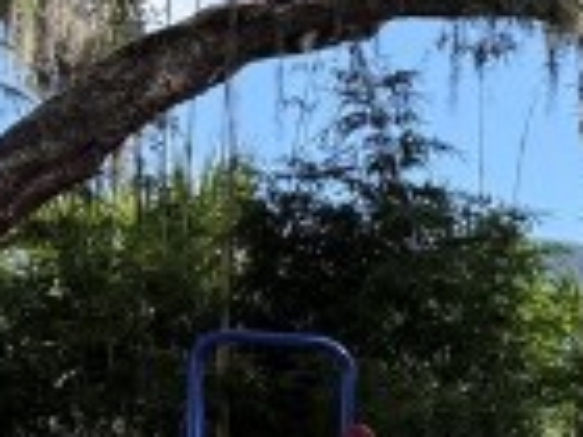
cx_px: 1811
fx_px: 2947
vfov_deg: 8.3
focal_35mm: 175
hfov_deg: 8.9
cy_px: 666
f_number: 1.78
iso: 100
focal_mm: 6.76
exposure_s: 1/1211
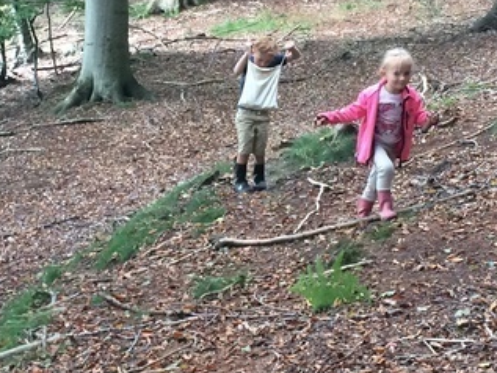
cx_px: 171
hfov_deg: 20.2
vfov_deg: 15.2
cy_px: 89
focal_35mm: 97
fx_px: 1393
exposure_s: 1/30
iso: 50
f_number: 2.2
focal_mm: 4.12
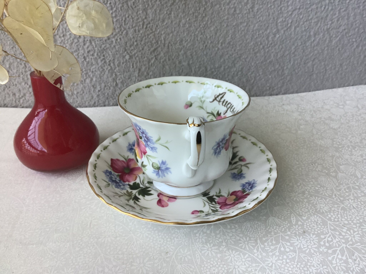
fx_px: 328
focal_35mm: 31
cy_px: 137
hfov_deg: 58.4
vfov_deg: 45.4
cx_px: 183
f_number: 2.4
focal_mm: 3.3
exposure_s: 1/120
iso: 64
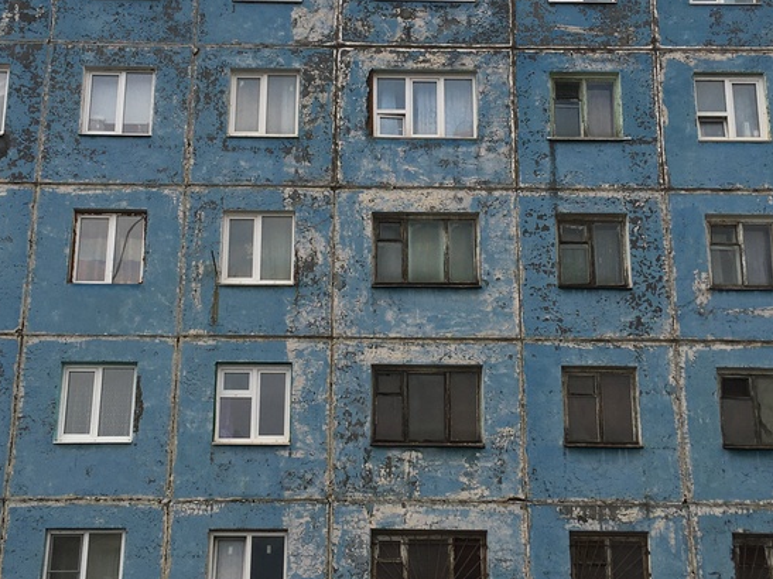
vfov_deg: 27.5
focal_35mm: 53
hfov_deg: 36.2
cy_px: 249
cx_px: 383
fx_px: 1183
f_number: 2.2
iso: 25
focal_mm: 4.15
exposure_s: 1/382
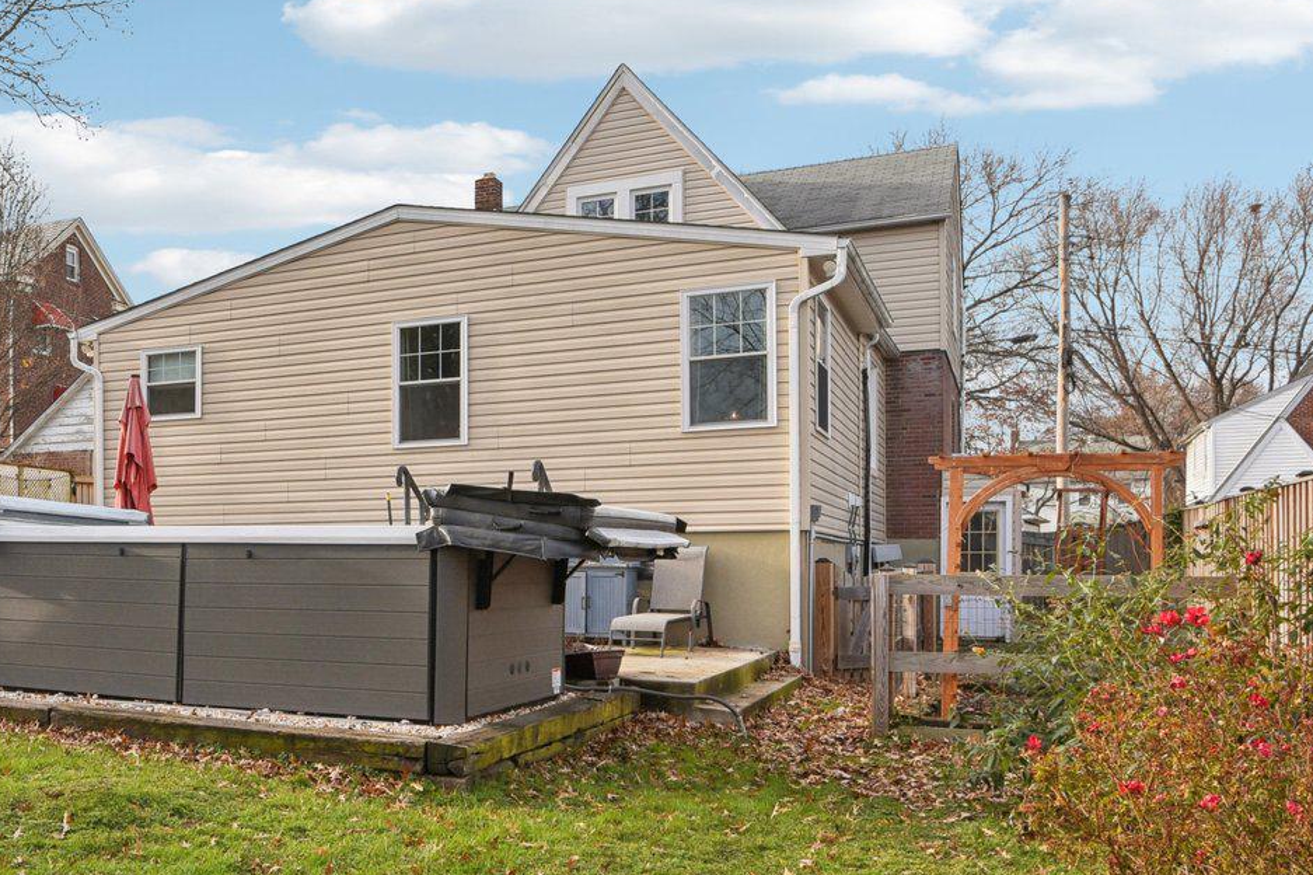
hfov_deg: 50.6
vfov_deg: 37.5
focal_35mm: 35
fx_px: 1276
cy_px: 562
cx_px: 234
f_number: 8
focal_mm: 16
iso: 400
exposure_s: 1/320
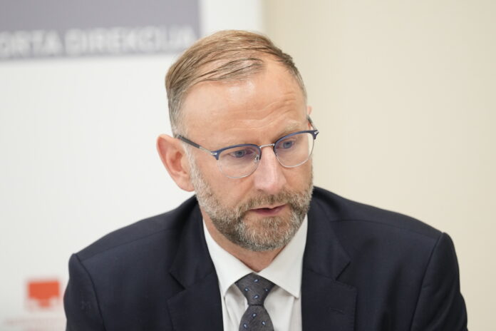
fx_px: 3885
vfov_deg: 4.9
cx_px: 248
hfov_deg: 7.3
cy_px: 166
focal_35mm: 282
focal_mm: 188
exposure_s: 1/500
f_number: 2.8
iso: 2500
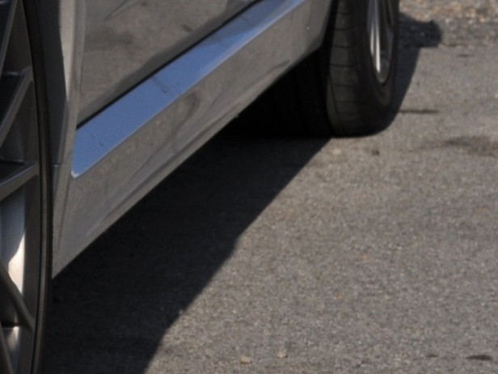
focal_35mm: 234
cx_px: -276
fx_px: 3366
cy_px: -92
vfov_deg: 6.3
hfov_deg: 8.3
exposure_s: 1/500
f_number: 11
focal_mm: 40
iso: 200
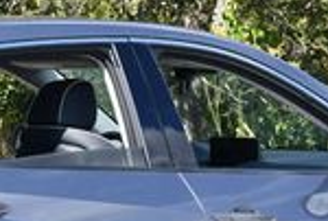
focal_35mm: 298
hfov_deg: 6.9
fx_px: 2723
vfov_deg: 4.6
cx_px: 33
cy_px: 171
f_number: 8
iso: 200
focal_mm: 35
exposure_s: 1/250
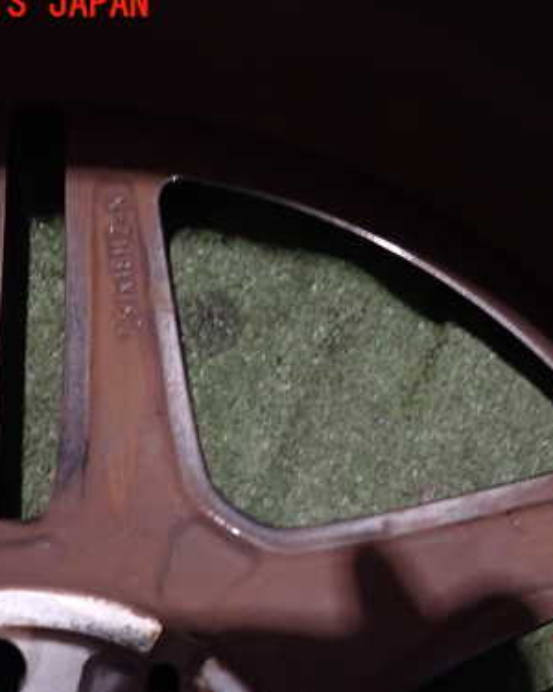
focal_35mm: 39
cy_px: 397
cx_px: 367
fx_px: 798
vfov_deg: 46.7
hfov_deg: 37.8
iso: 400
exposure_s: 1/30
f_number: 2
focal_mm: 4.5
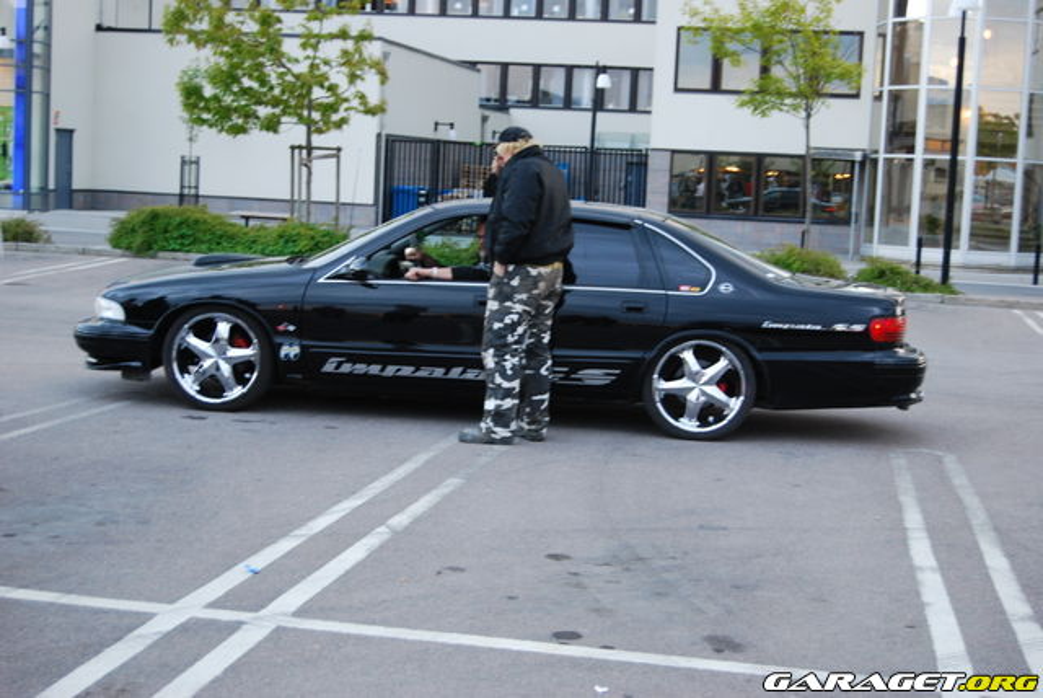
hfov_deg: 35.0
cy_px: 349
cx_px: 522
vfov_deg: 23.8
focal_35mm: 57
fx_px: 1653
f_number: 4.8
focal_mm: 38
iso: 400
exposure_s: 1/30
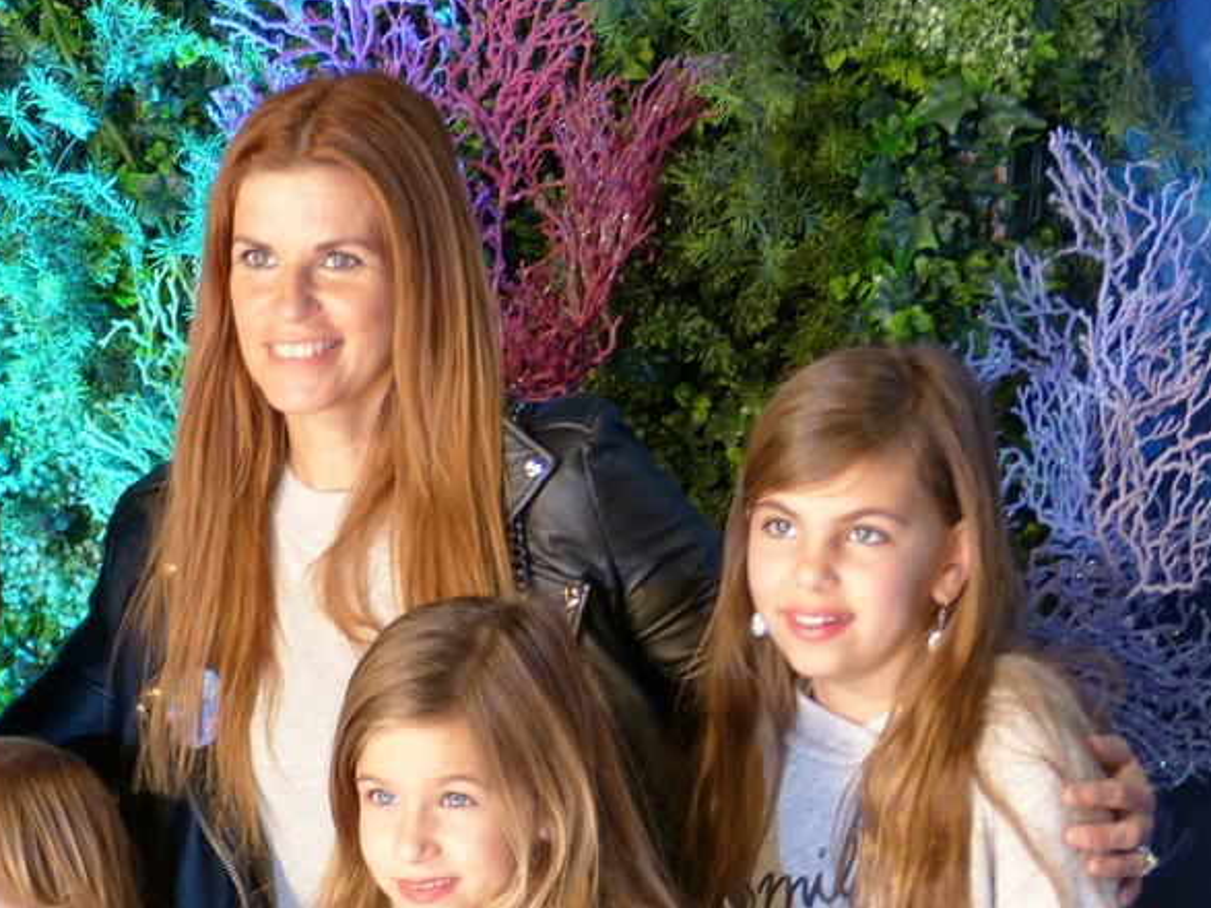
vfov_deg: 7.4
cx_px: 169
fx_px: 6960
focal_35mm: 199
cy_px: 761
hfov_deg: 9.9
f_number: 2.8
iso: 100
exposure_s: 1/15
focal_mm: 20.5
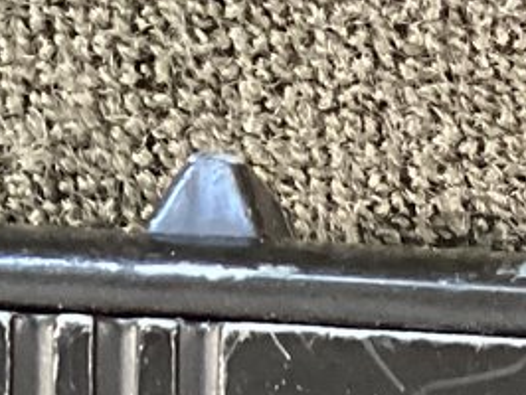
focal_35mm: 176
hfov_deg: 10.3
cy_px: 953
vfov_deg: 7.8
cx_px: 1063
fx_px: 2677
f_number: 2.4
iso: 320
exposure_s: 1/40
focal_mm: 3.3
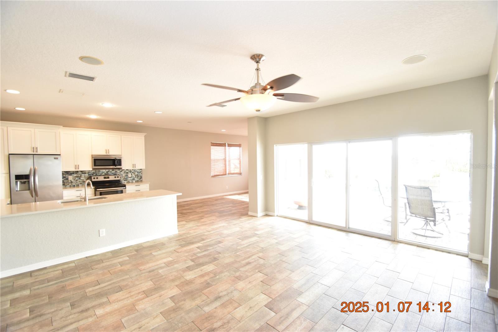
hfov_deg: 100.4
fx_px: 207
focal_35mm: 15
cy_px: 166
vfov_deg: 77.3
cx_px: 249
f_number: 4.5
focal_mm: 10
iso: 800
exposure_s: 1/80
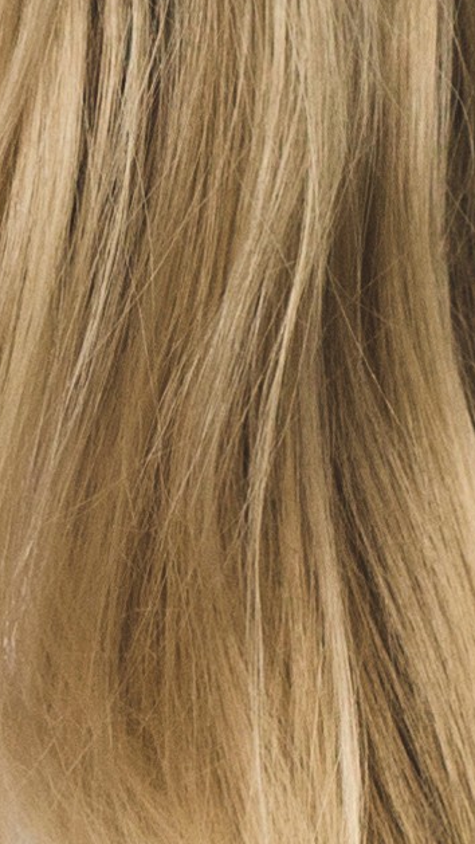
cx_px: -408
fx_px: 13720
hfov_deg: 2.0
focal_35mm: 613
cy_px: 586
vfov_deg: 3.5
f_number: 4
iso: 200
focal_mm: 50
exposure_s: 1/160
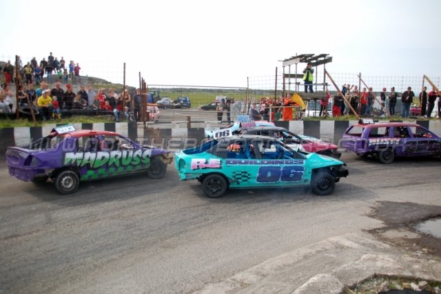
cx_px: 220
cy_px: 147
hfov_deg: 57.2
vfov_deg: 39.9
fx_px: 404
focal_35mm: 33
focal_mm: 22
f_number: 4
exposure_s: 1/1000
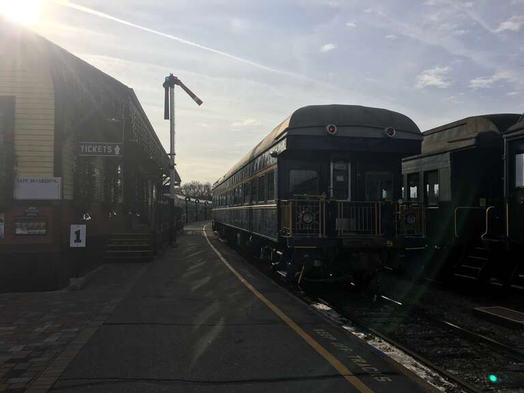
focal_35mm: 29
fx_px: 439
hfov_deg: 61.7
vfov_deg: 48.2
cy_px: 196
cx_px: 262
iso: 25
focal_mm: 4.15
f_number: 2.2
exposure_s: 1/3344
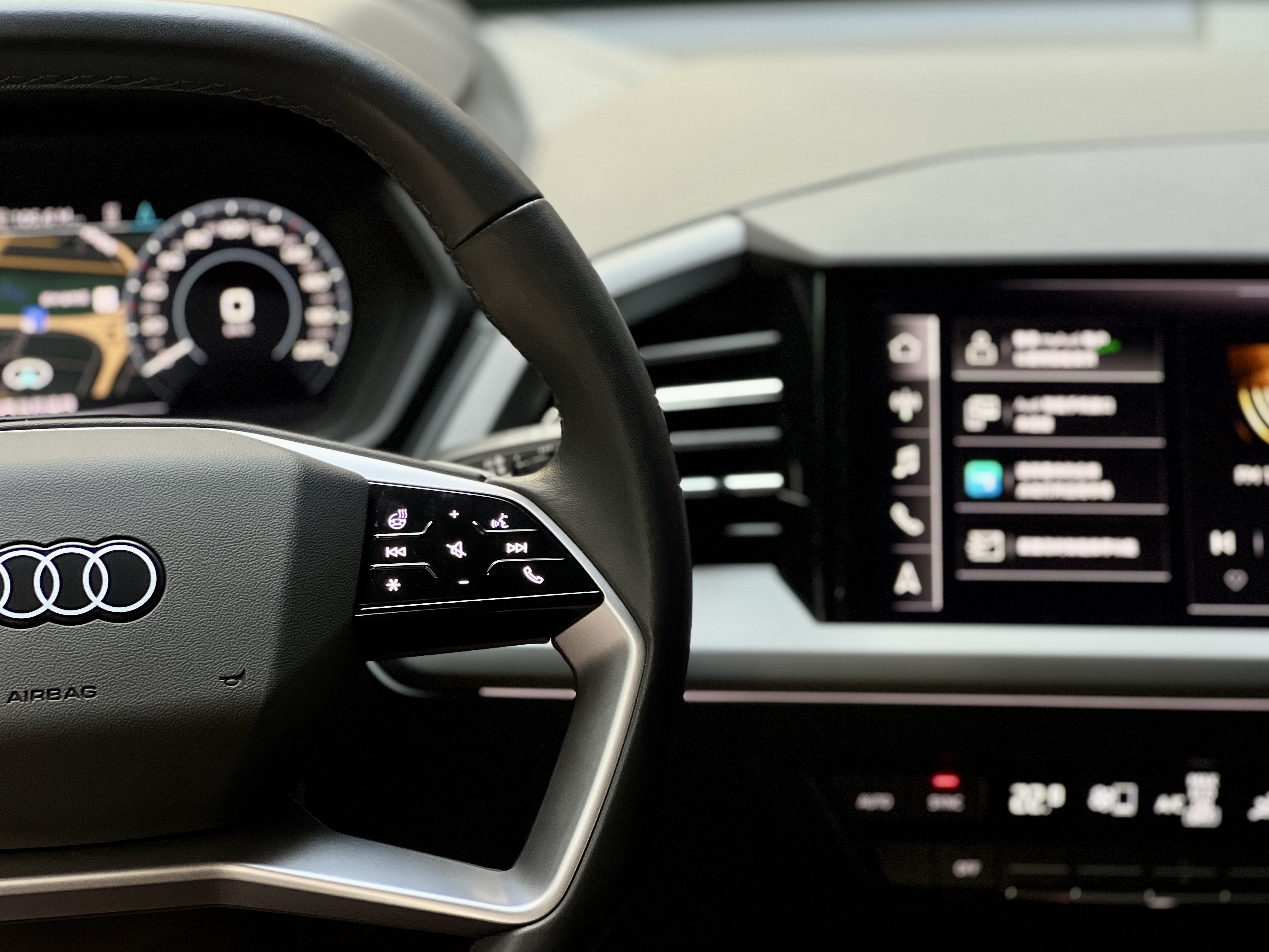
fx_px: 2823
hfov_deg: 25.3
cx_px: 634
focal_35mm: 77
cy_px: 476
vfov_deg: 19.1
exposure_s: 1/40
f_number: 2.8
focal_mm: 9
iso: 250
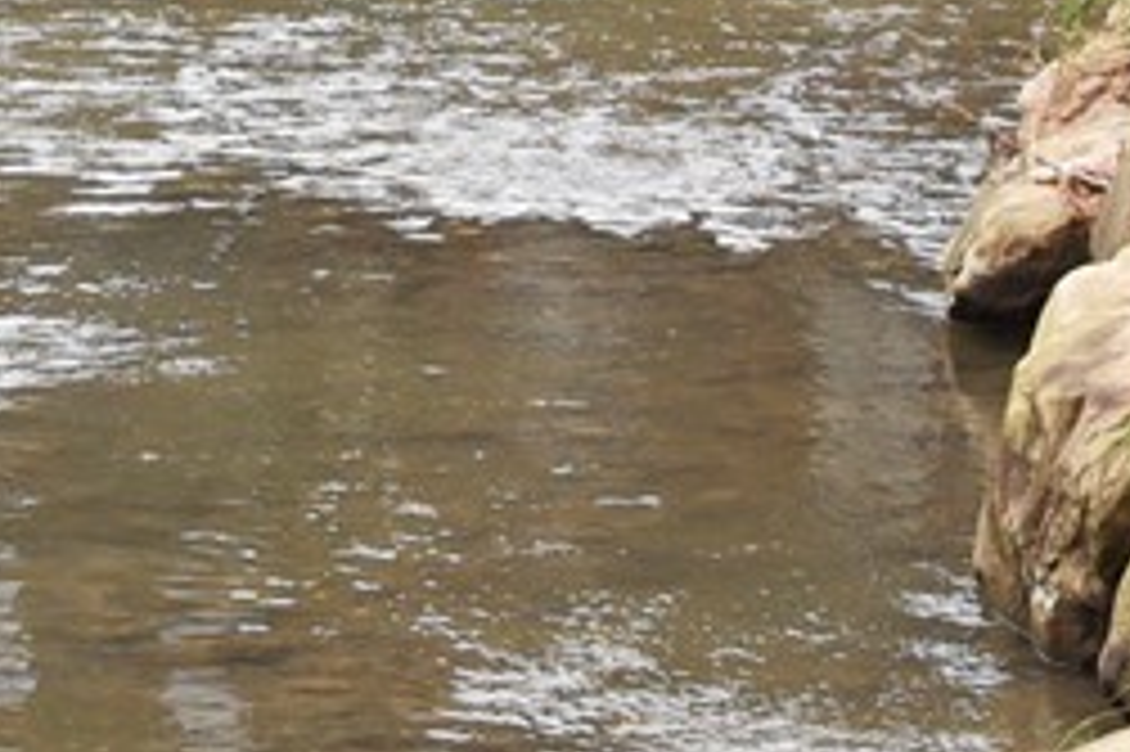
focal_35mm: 351
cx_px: -288
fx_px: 11010
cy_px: -1169
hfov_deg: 5.8
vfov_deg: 3.8
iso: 400
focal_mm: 44
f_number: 8
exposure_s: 1/250
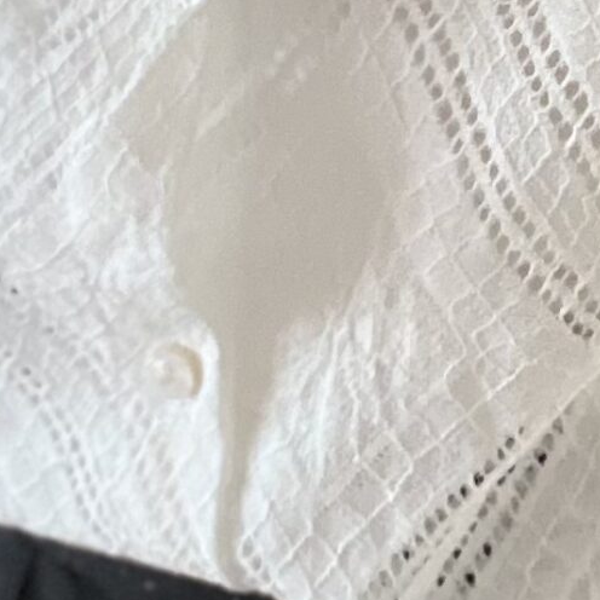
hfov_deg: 11.1
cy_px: -352
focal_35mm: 154
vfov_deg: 10.8
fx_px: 3020
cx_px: 778
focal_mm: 2.71
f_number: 2.2
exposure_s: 1/44
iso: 400
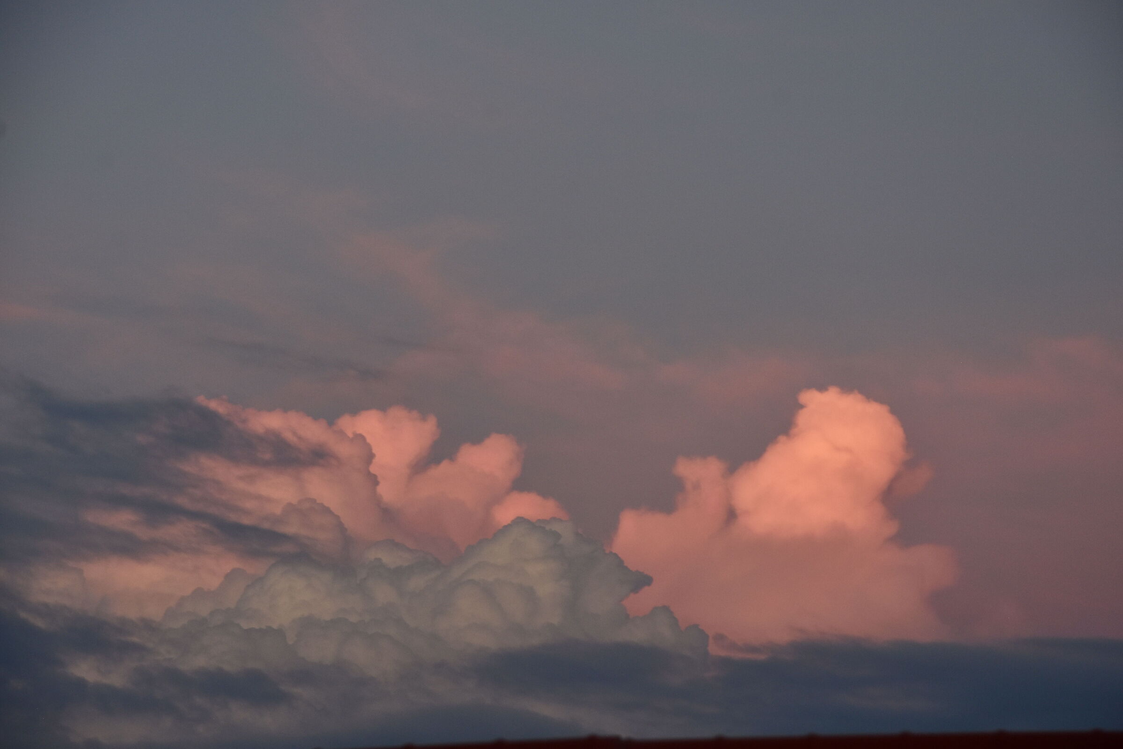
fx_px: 4211
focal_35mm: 135
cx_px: 562
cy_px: 374
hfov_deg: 15.2
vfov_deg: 10.2
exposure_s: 1/60
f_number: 5.6
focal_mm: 90
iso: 400
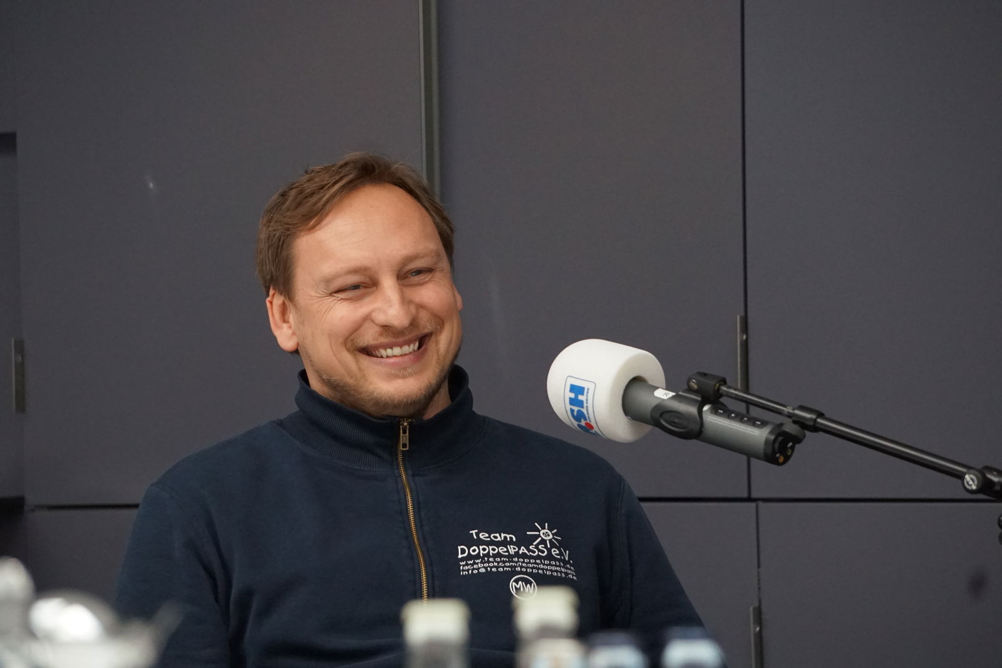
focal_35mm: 171
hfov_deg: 12.0
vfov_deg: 8.0
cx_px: 501
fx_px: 4758
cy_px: 334
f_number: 5.6
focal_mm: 114
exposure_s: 1/200
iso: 2500
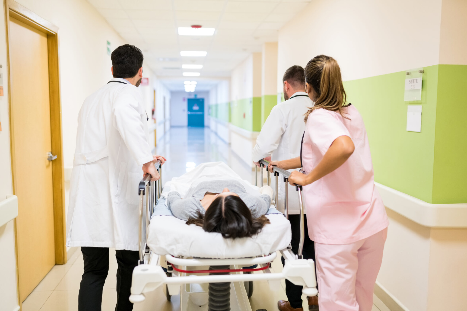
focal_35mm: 35
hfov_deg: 54.4
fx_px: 454
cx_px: 234
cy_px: 156
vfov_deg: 37.9
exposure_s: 1/250
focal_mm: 35
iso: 1600
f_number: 1.8
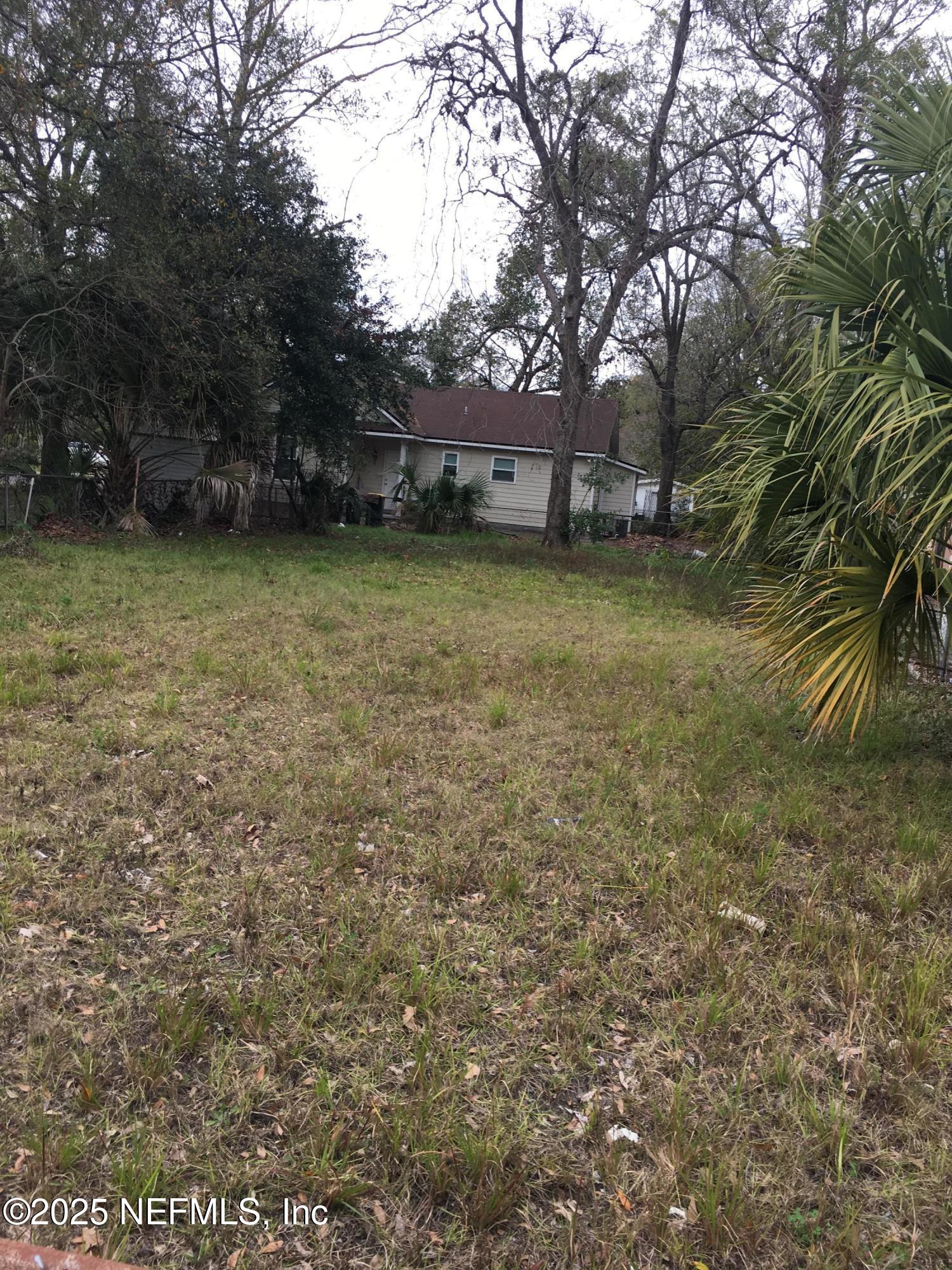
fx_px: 1063
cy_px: 635
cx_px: 476
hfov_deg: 48.2
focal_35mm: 29
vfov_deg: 61.7
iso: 25
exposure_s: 1/120
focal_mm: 4.15
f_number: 2.2
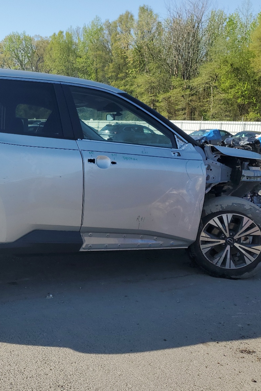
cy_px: 196
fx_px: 402
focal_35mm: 37
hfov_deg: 33.6
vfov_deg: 51.9
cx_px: 14
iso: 50
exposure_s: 1/2500
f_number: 1.5
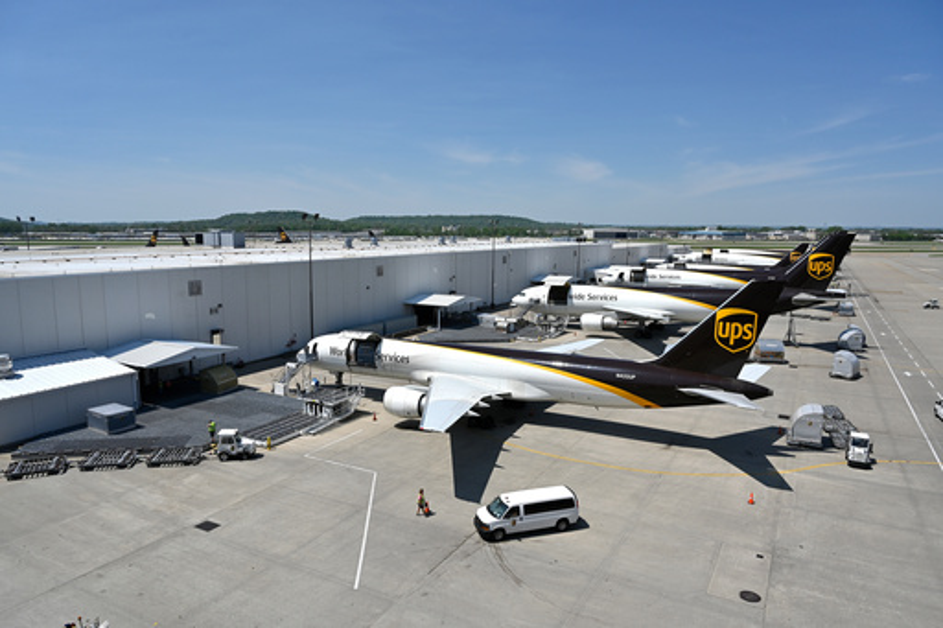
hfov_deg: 73.8
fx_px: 628
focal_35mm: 24
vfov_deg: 53.1
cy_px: 314
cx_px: 472
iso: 180
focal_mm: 24
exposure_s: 1/1600
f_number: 7.1
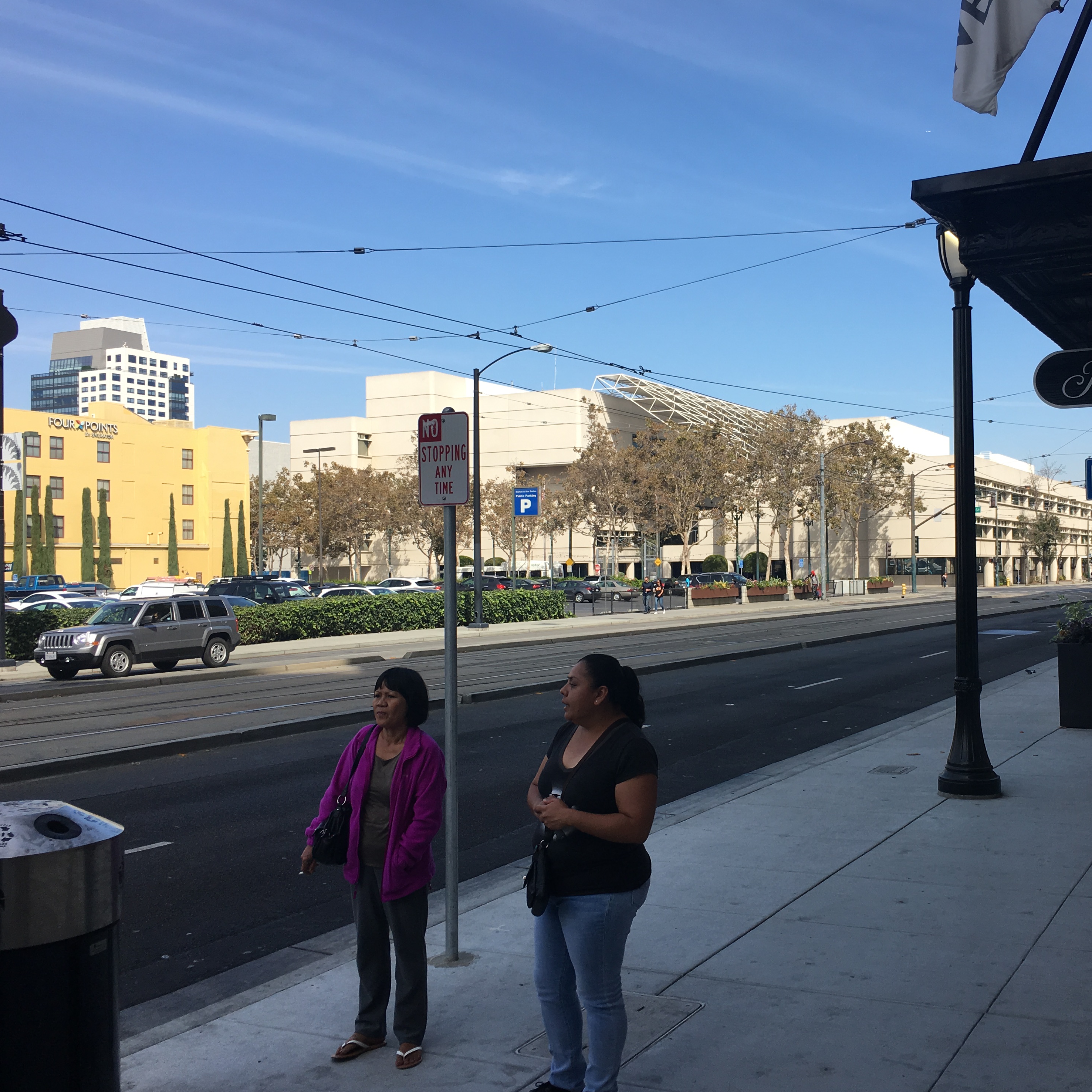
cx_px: 706
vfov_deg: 47.2
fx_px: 1249
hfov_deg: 46.6
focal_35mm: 35
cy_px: 551
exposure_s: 1/1068
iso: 25
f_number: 2.2
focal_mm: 4.15
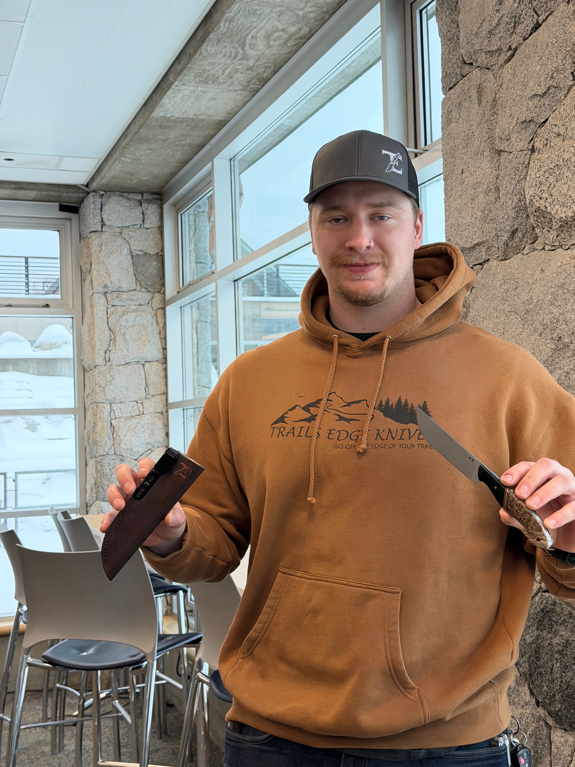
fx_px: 1063
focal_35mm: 48
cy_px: 384
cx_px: 288
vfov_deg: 39.7
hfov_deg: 30.3
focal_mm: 6.76
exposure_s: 1/130
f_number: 1.78
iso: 125
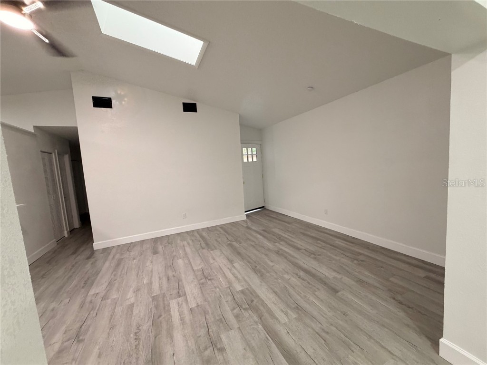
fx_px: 197
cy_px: 182
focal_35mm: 14
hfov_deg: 102.1
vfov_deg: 85.7
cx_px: 244
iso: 250
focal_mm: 2.22
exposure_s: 1/60
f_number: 2.2
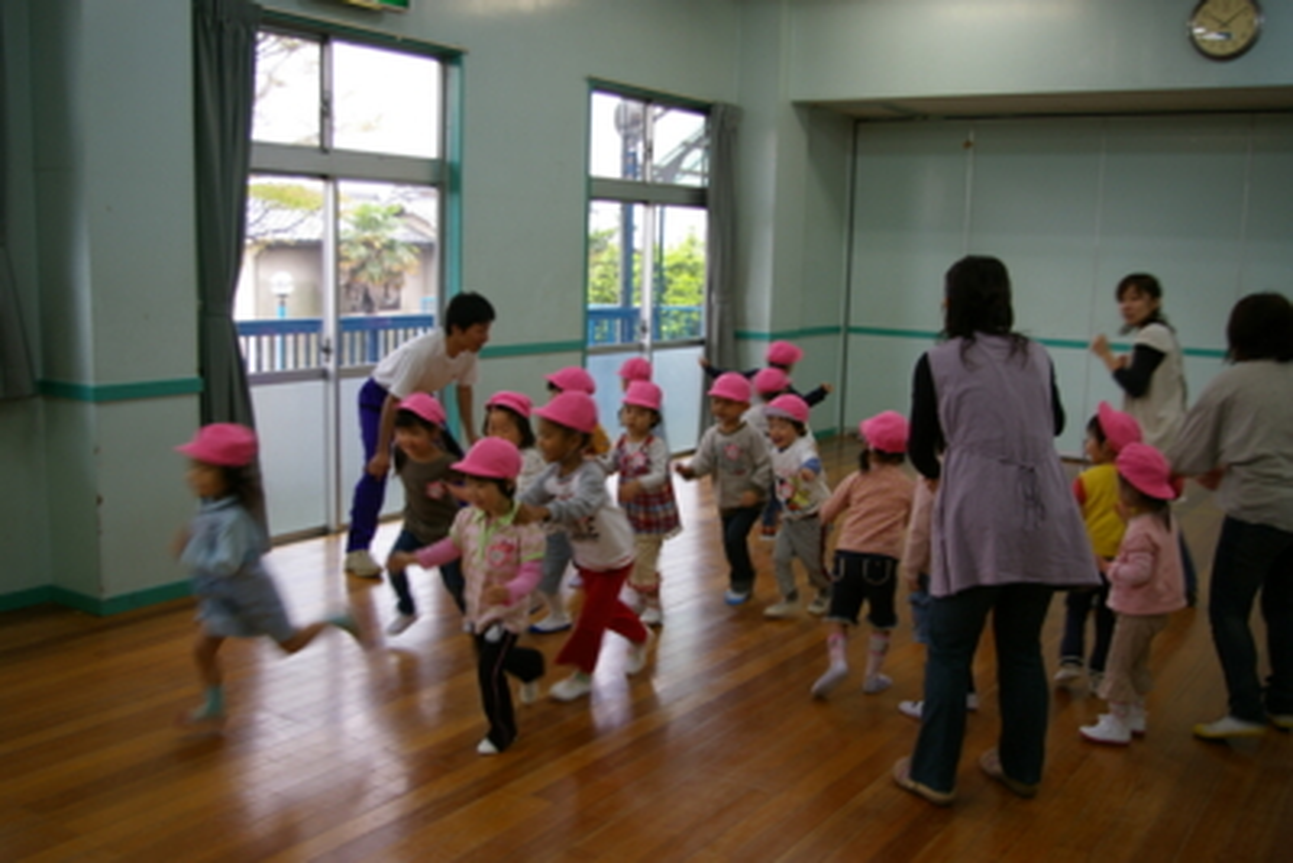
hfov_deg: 55.1
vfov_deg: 38.4
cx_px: 646
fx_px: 1240
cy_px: 432
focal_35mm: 34
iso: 200
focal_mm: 23
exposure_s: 1/30
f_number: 4
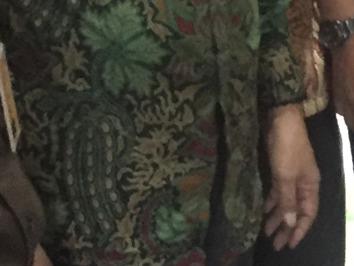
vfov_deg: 8.0
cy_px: 338
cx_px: 499
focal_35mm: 183
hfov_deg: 10.5
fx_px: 1872
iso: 640
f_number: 2.2
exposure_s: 1/17
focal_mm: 4.15
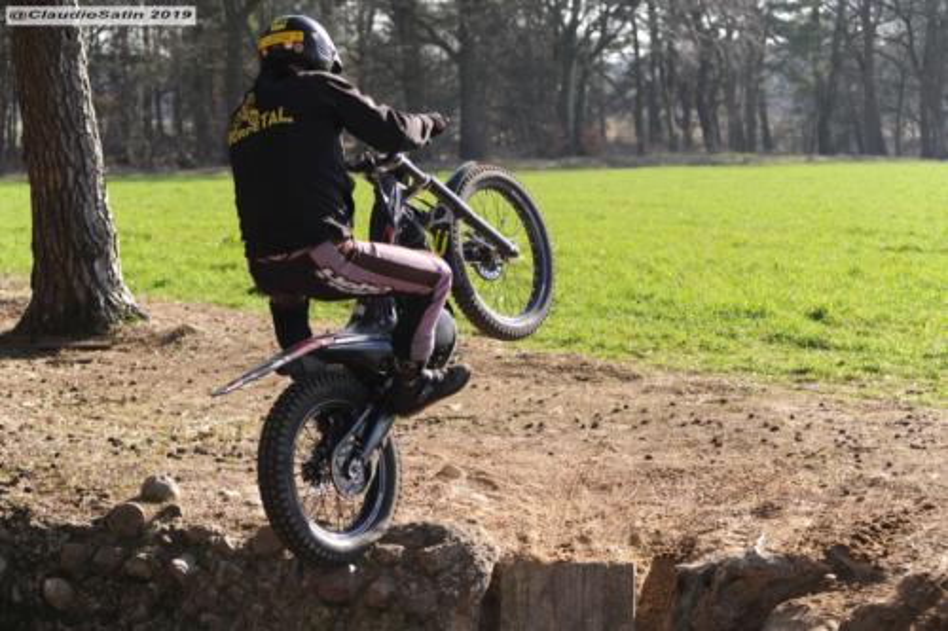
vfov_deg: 17.1
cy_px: 316
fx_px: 2106
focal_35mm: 80
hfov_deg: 25.4
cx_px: 474
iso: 250
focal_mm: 80
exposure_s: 1/800
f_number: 4.5
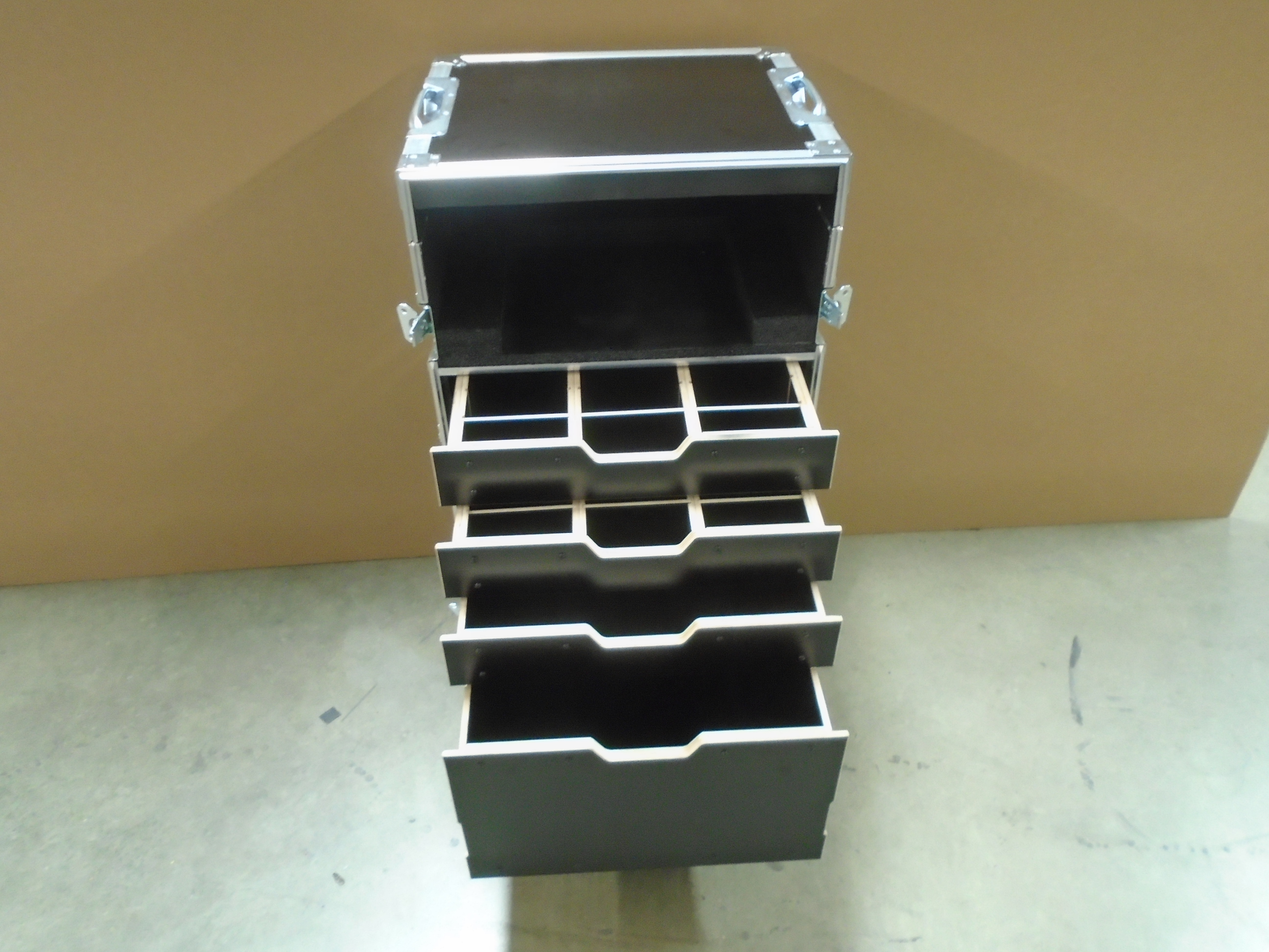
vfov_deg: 53.1
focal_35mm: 26
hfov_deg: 67.3
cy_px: 476
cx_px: 634
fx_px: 953
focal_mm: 4.6
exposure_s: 1/13
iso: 400
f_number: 3.2
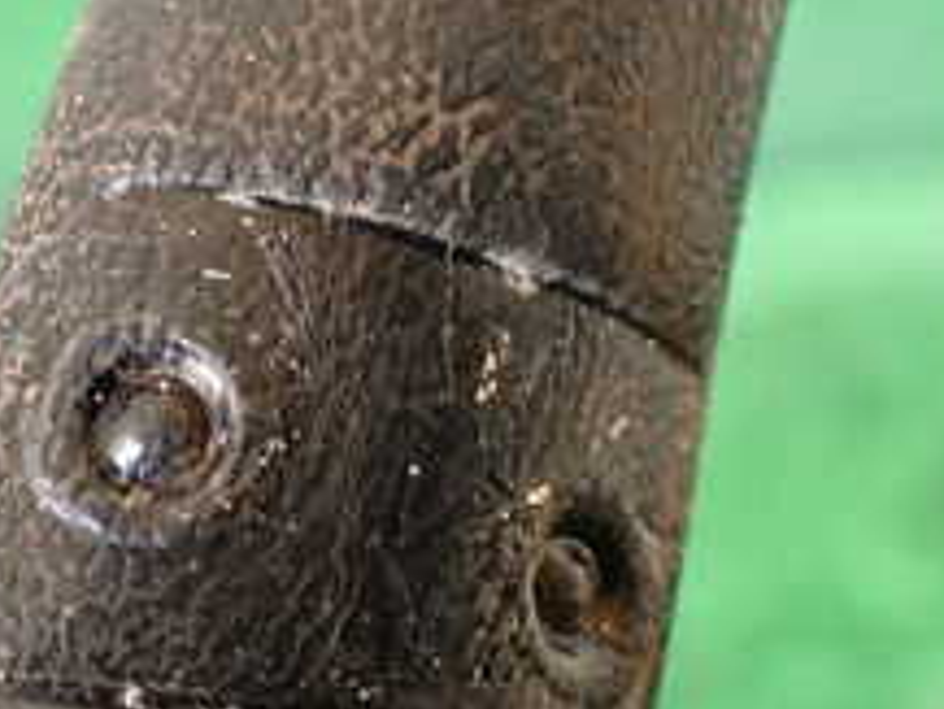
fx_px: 2265
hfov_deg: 23.5
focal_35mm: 83
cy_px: 378
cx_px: 352
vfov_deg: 17.8
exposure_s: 1/125
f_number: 2.3
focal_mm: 5.4
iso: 800
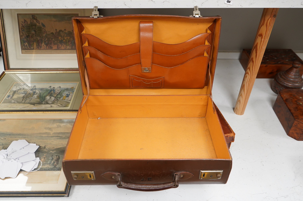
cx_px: 152
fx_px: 235
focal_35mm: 28
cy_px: 100
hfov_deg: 65.5
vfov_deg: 46.3
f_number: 6.3
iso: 2500
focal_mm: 28
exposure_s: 1/100
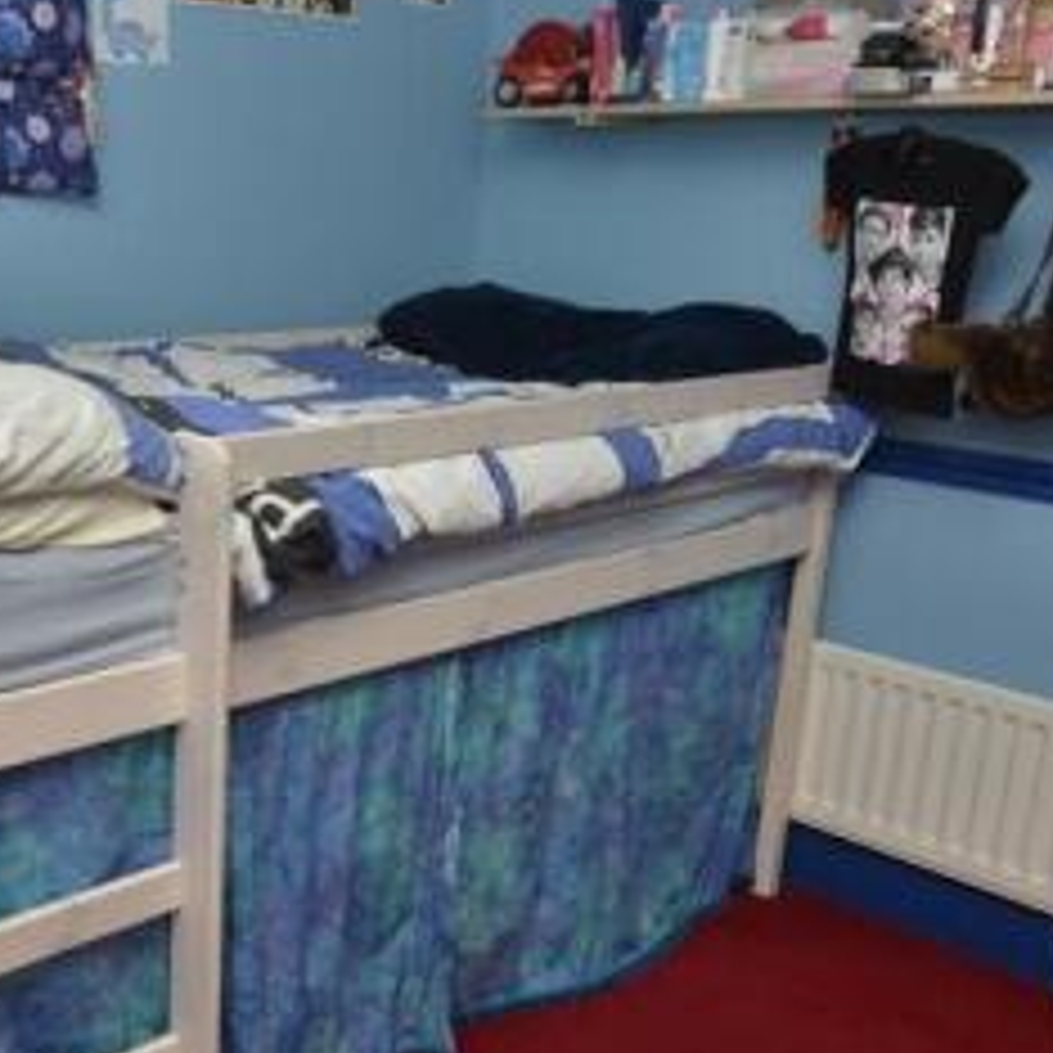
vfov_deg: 42.5
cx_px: 252
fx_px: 1349
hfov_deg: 41.3
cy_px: 621
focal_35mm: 39
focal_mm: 11
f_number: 5.6
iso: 400
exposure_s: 1/60
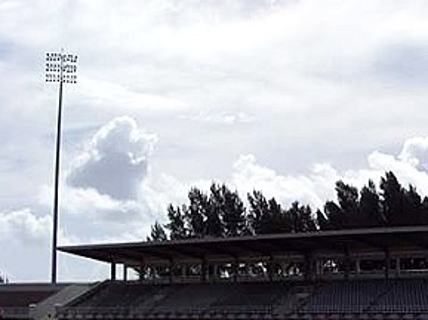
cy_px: 262
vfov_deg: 18.4
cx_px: 431
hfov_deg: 23.7
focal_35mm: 79
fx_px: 976
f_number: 8
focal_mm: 6.2
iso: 64
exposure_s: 1/400
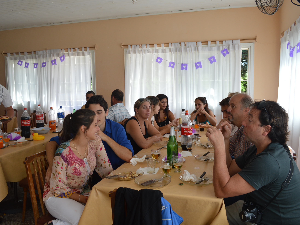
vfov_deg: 46.8
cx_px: 142
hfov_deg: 59.9
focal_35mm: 30
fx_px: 260
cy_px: 112
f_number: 5.6
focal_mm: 18
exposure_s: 1/125
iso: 280
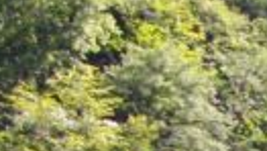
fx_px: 2225
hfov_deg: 6.4
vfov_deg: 3.7
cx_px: 768
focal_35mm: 314
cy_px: 571
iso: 100
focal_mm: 6.2
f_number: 2.8
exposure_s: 1/250
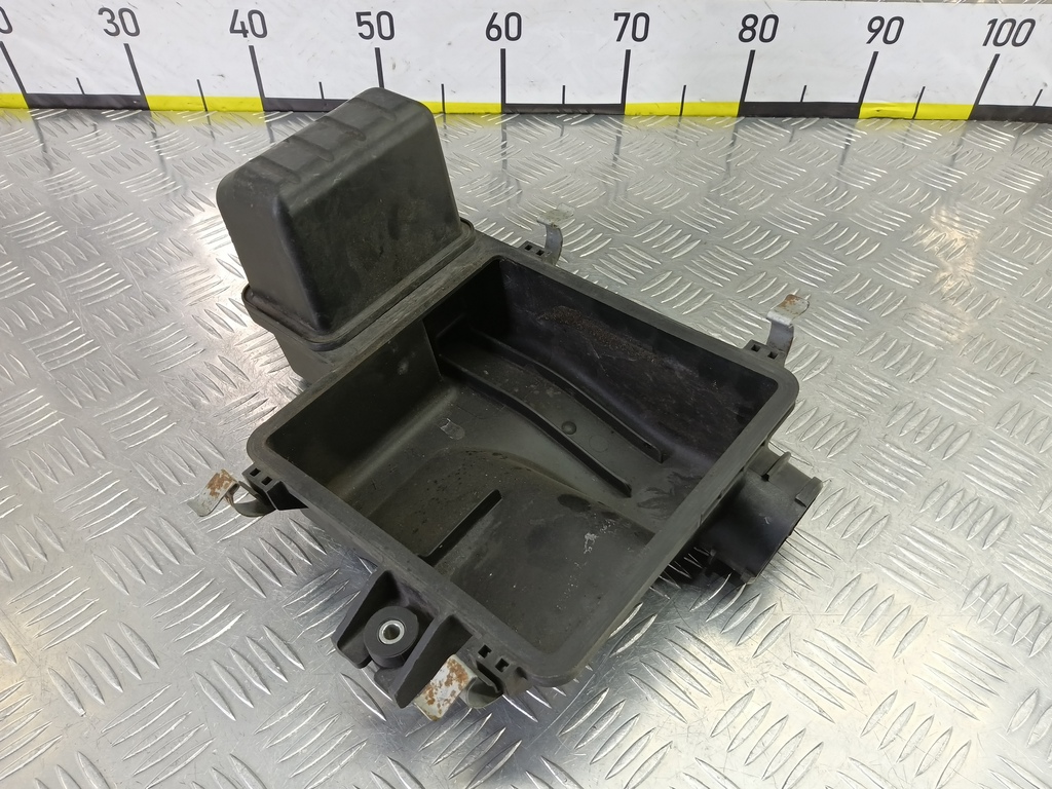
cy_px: 394
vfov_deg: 58.9
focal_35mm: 23
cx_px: 526
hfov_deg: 73.9
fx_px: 699
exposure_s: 1/50
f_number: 1.6
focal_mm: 4.11
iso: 185
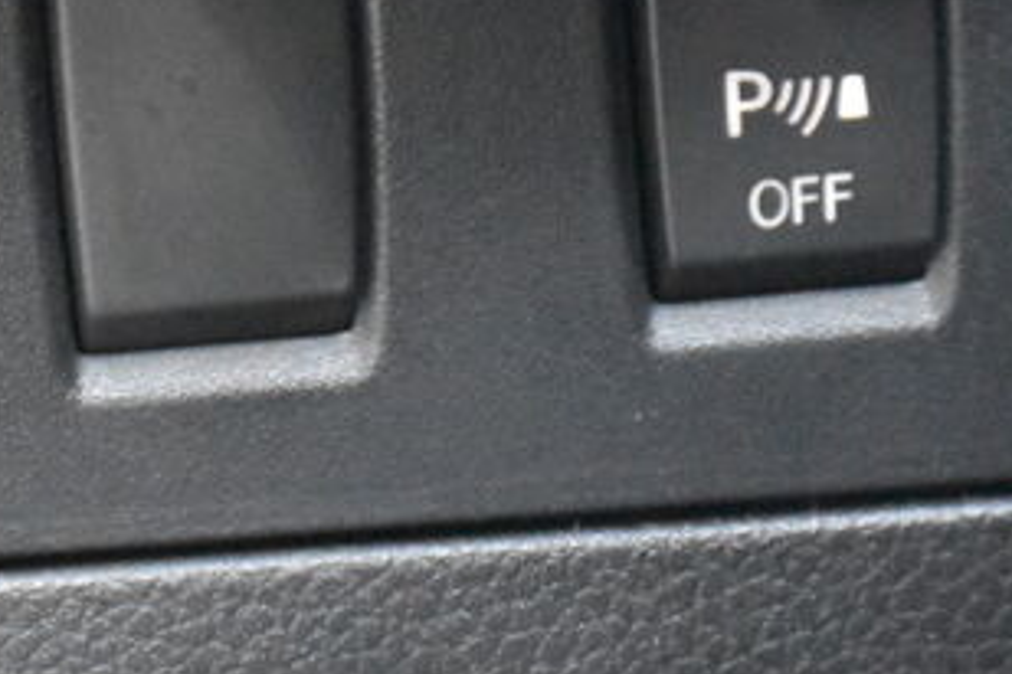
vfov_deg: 4.3
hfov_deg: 6.4
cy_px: 255
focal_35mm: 322
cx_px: -108
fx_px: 9051
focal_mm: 80
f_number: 5.3
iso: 12800
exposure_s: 1/50
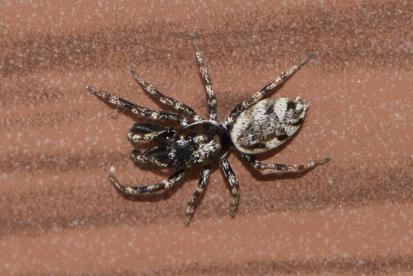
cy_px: 138
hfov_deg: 13.0
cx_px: 206
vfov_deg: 8.7
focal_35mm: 158
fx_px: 1807
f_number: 20
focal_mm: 105
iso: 125
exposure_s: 1/200
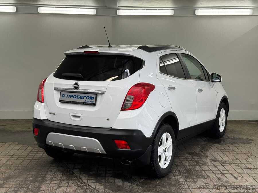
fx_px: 358
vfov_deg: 30.3
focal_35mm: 48
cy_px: 96
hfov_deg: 39.7
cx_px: 129
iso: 64
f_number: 1.78
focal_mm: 6.76
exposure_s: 1/360
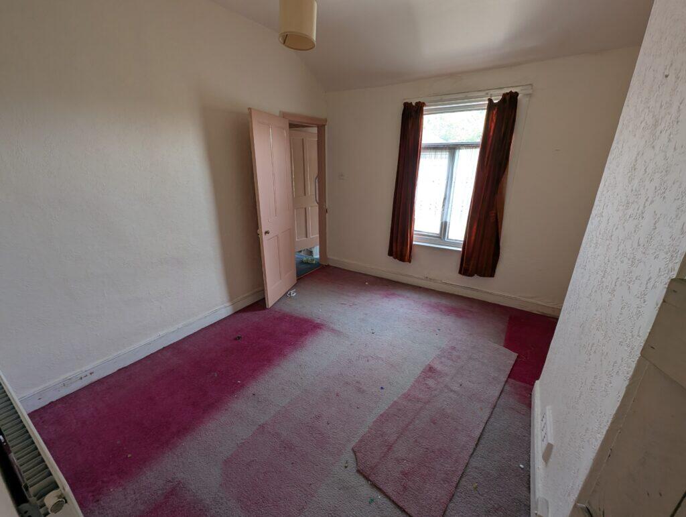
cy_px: 258
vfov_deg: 90.1
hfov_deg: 106.1
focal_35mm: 13
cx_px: 343
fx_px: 258
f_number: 2.2
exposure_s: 1/48.8
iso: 69
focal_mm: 1.95
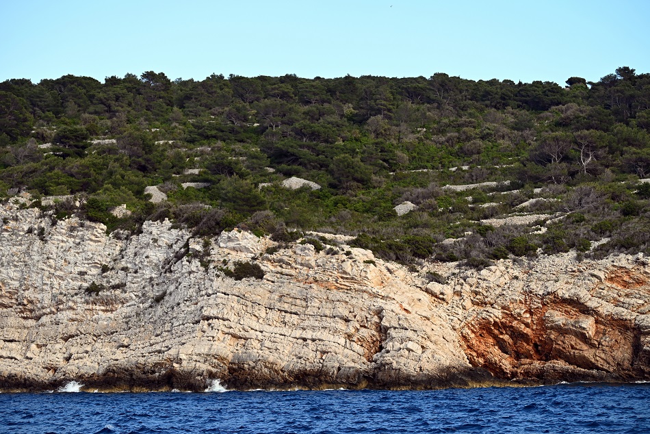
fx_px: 1987
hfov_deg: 18.6
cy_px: 217
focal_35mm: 110
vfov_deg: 12.5
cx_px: 325
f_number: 5.6
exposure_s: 1/500
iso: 200
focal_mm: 110
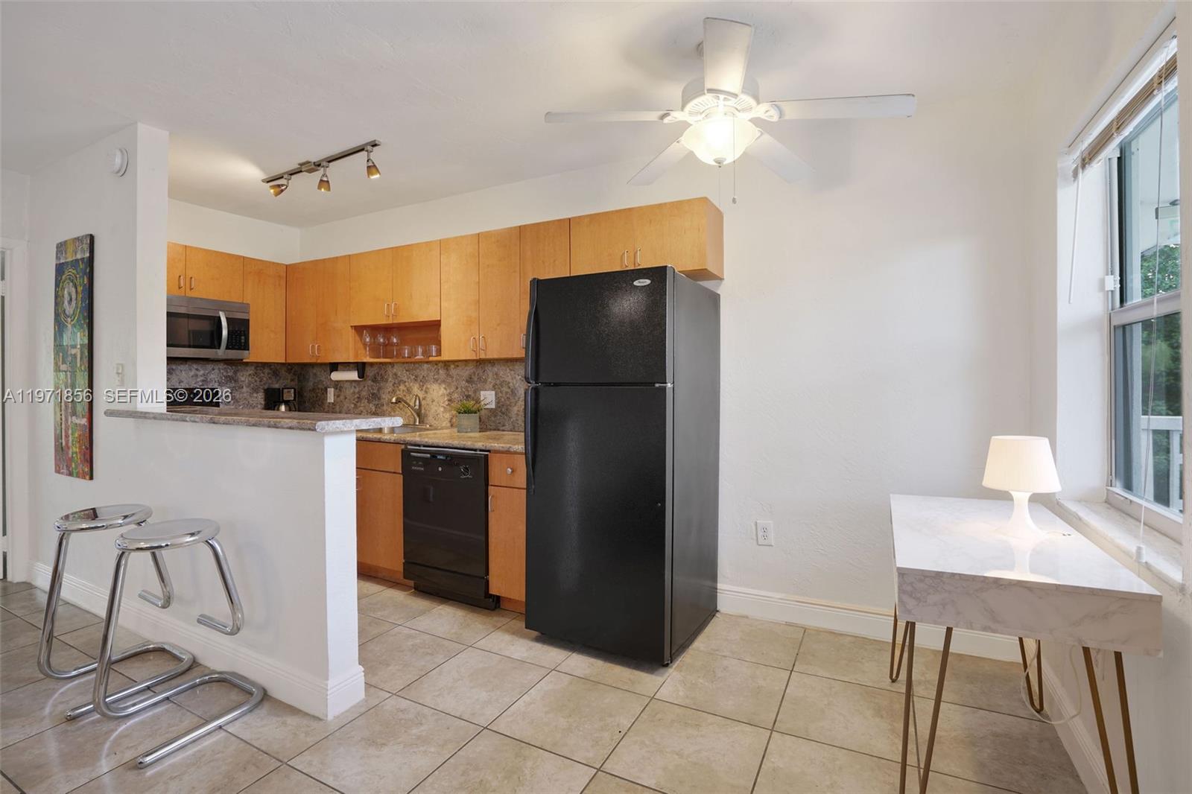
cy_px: 397
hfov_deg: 96.7
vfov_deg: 73.7
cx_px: 596
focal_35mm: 16
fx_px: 530
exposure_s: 2
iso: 100
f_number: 9
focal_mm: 16
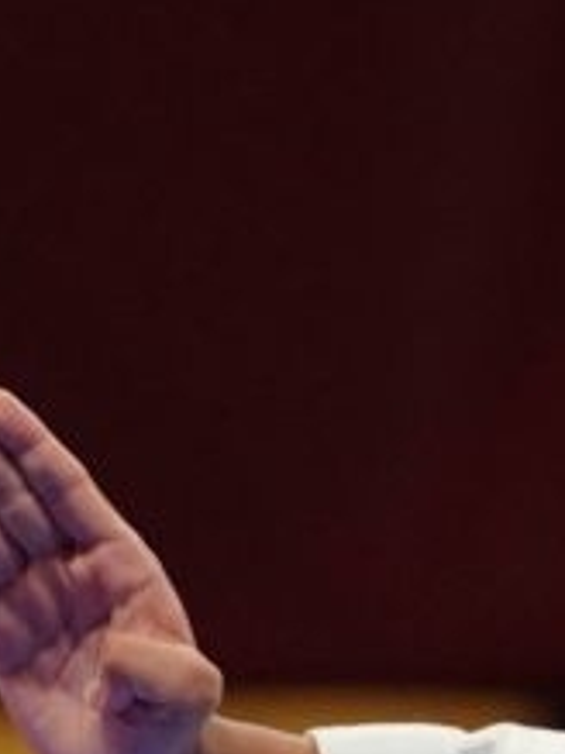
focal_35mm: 1847
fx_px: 40235
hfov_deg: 0.8
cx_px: 1392
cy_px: 1584
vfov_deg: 1.1
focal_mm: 234
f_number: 4
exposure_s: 1/500
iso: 1600
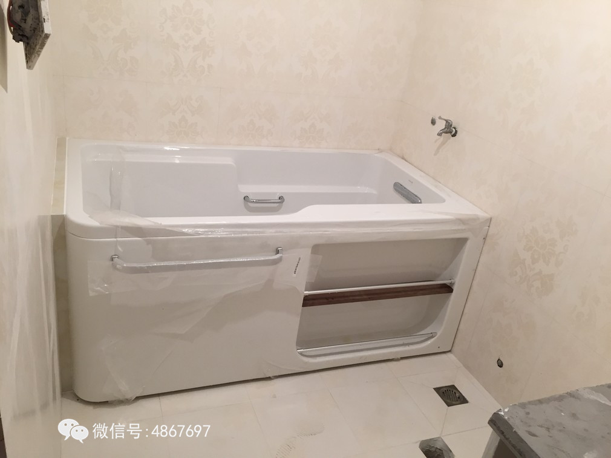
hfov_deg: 61.7
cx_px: 306
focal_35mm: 29
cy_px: 229
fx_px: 512
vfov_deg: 48.2
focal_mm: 4.15
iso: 40
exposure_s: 1/33
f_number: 2.2
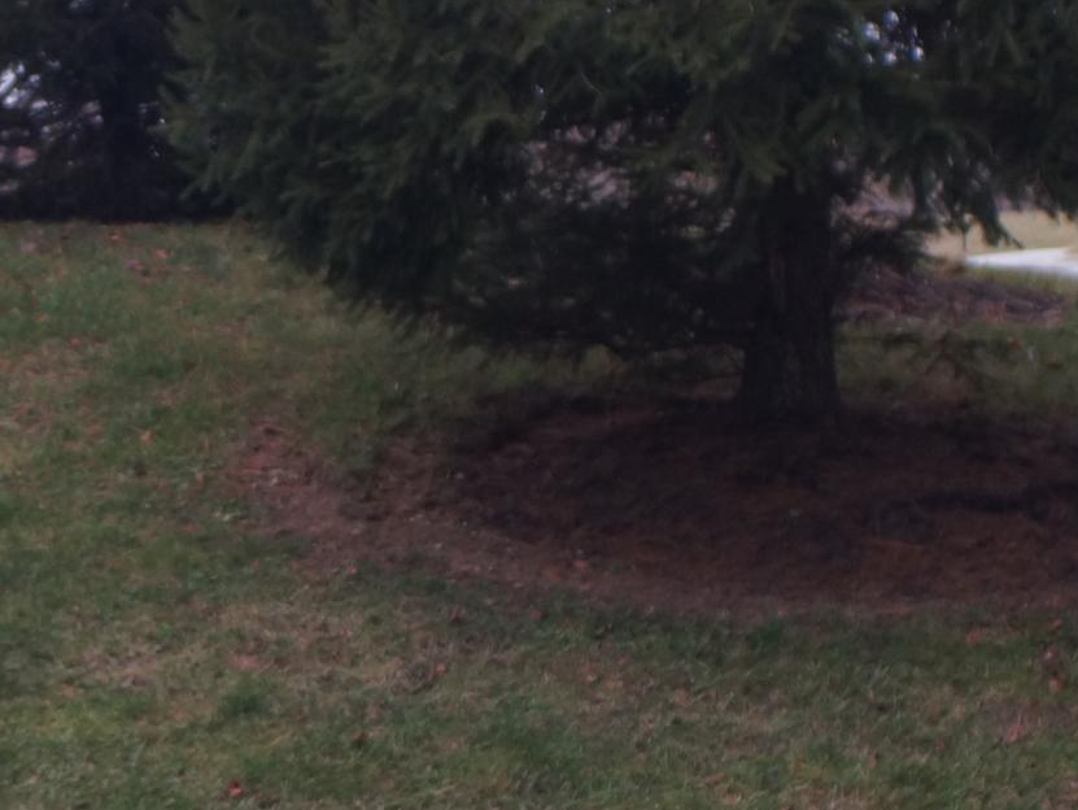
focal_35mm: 124
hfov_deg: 15.5
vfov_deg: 11.9
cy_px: 113
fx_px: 3869
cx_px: -52
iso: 640
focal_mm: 35
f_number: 4
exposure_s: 1/60
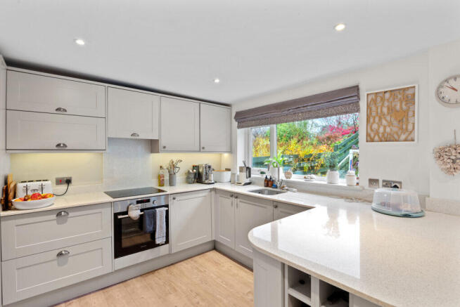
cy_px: 154
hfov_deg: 96.7
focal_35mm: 16
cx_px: 230
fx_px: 205
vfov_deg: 73.8
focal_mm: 16
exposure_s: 1/2
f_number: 9
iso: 250
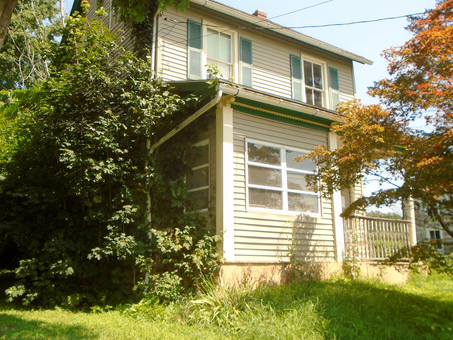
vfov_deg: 39.6
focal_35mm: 36
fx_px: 471
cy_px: 153
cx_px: 210
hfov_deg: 51.3
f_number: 3.5
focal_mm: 5.5
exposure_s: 1/400
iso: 100
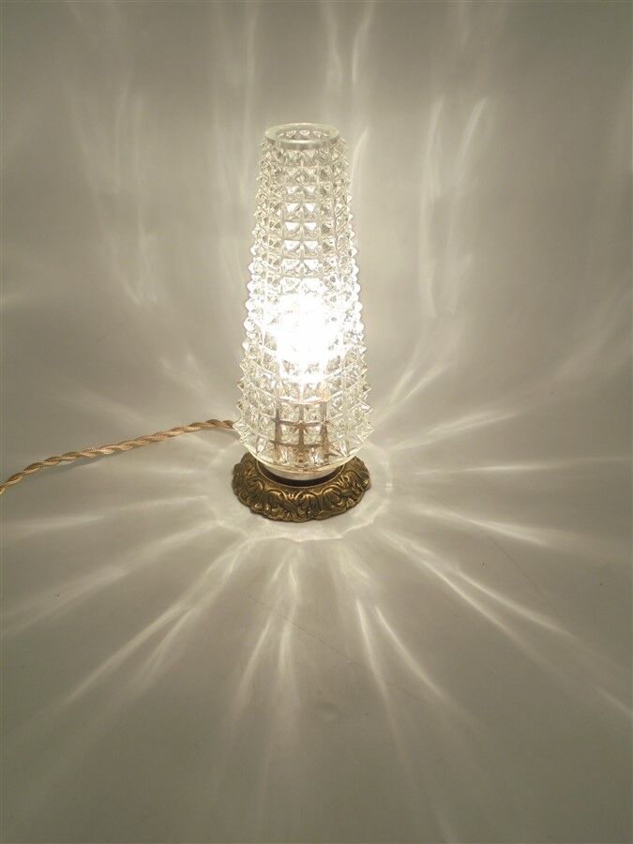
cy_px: 422
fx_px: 829
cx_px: 316
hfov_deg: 41.8
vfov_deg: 54.0
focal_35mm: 34
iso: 100
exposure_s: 1/125
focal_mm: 6.1
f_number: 4
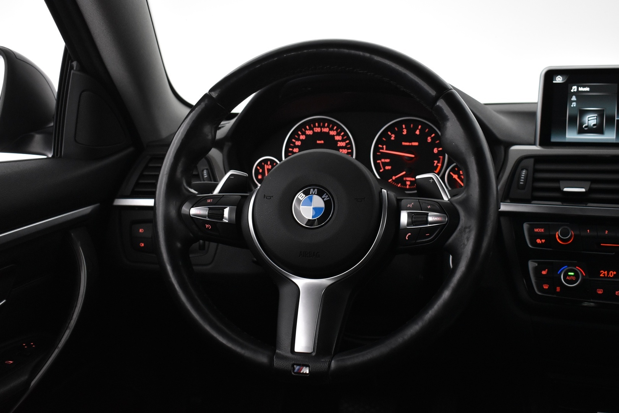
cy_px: 206
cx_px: 310
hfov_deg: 43.6
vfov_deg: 29.9
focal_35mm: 45
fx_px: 774
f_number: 4.2
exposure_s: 1/50
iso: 2500
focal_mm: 30
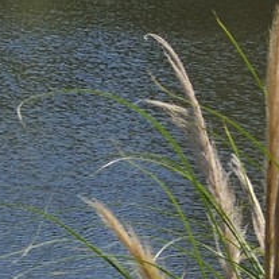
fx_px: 2152
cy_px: 80
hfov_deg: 6.6
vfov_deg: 7.4
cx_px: -625
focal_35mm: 236
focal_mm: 36
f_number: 13
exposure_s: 1/250
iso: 200
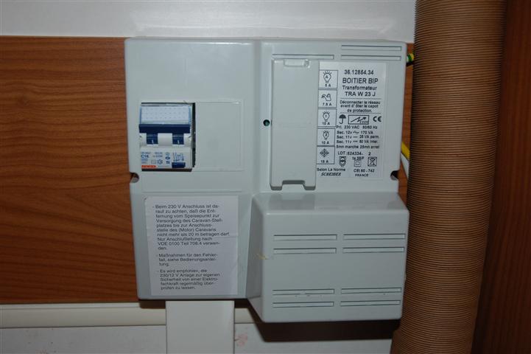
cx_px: 266
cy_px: 177
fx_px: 597
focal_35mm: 40
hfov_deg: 47.9
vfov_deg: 33.0
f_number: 3.8
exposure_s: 1/60
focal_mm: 27
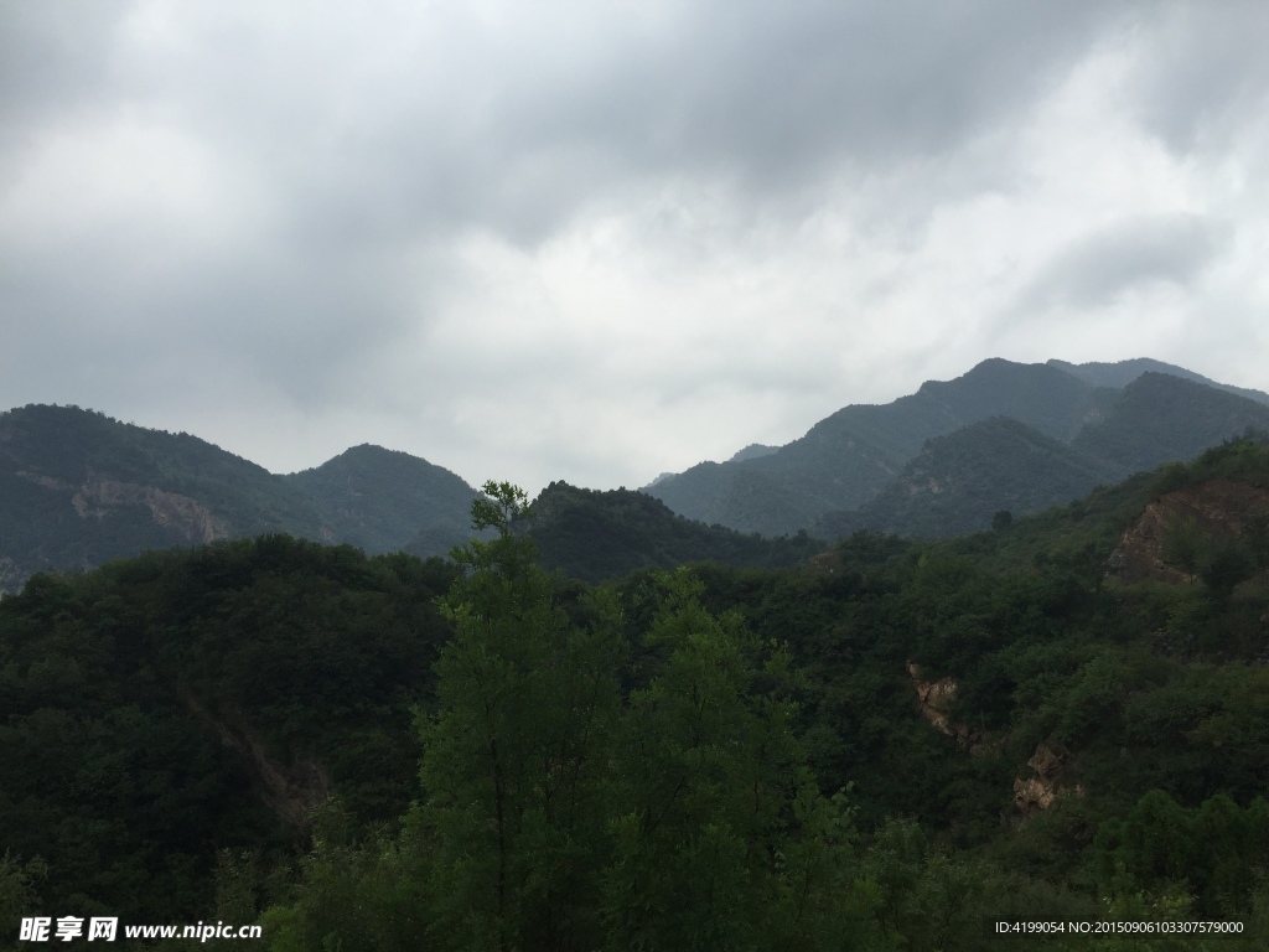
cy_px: 476
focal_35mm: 29
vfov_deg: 48.2
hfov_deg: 61.7
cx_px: 634
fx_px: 1063
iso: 32
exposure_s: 1/444
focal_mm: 4.15
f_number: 2.2
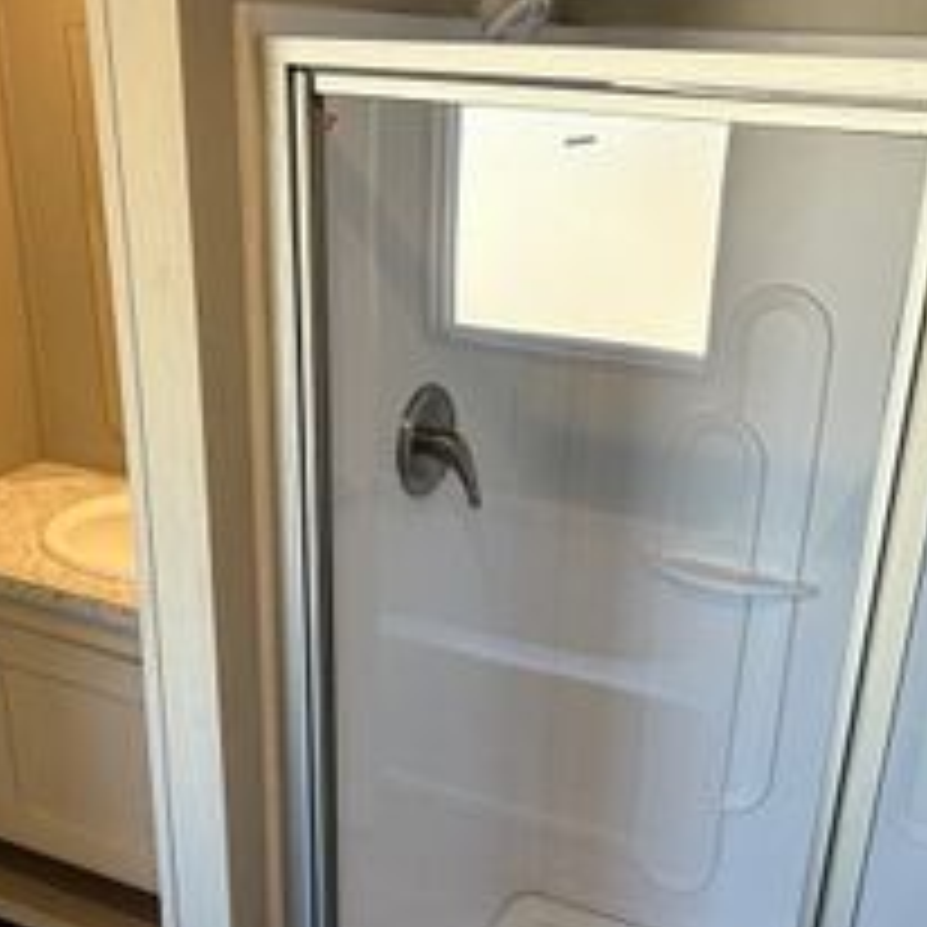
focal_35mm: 42
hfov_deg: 40.0
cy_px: 596
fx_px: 1272
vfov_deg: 39.7
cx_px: 508
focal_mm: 2.22
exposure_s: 1/120
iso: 125
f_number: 2.2
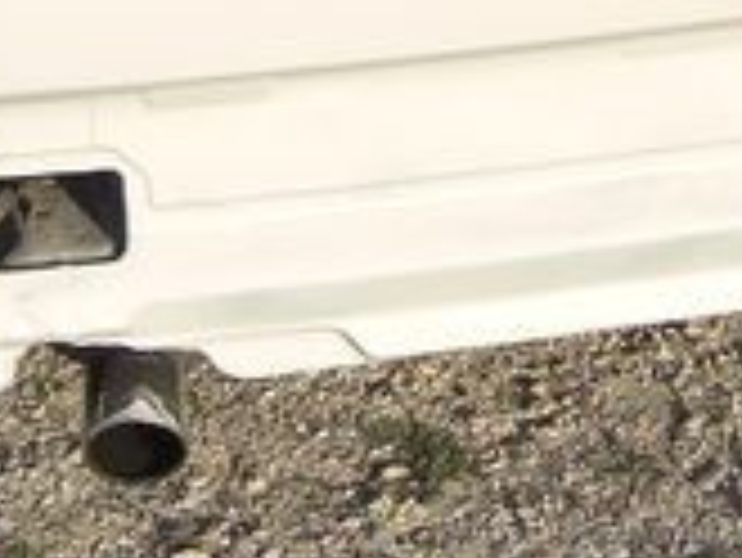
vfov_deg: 9.7
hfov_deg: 13.4
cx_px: 513
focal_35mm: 147
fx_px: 3153
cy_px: -396
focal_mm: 7.9
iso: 80
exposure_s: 1/500
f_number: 4
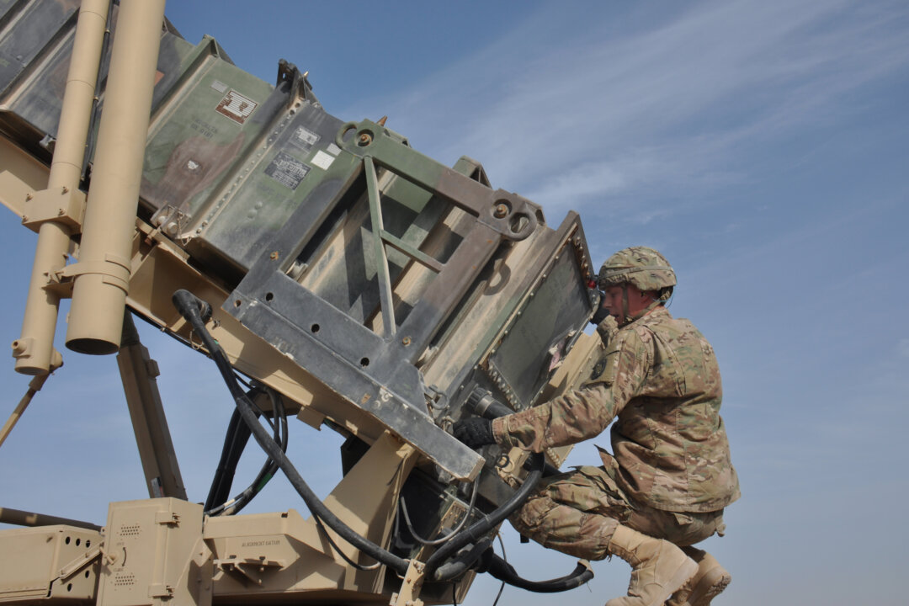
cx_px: 454
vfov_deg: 41.7
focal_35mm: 32
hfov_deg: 59.5
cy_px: 303
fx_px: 795
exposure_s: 1/320
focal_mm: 21
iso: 200
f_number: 13
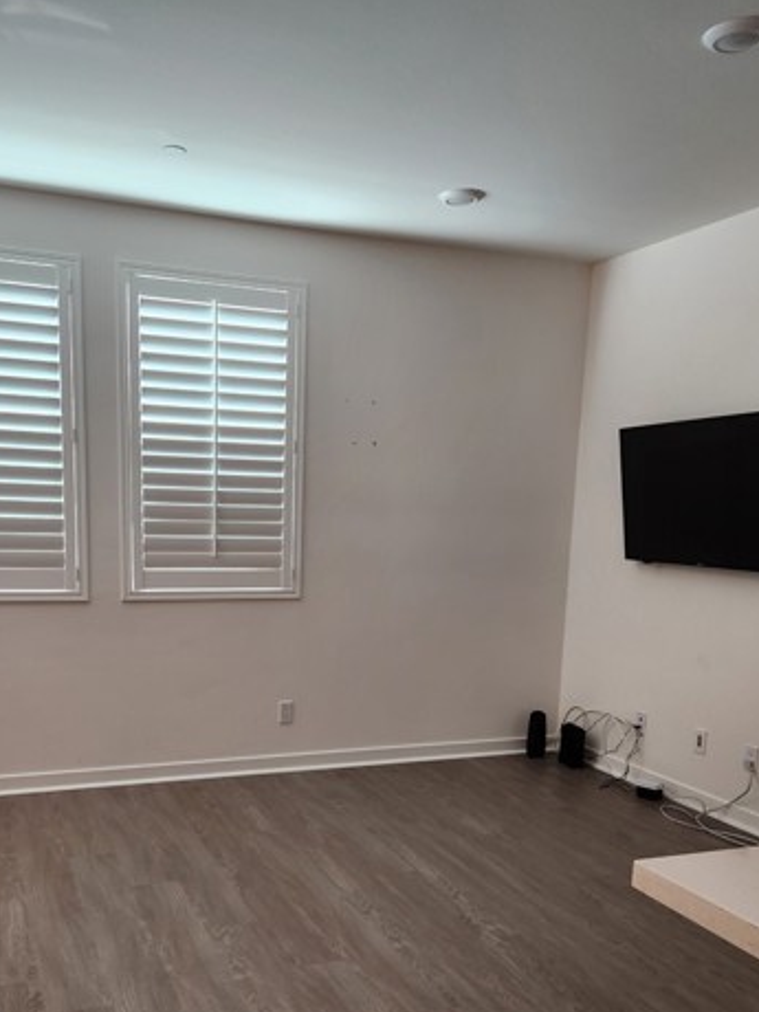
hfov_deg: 44.1
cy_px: 658
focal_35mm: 32
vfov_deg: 55.8
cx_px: 328
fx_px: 936
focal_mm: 5.4
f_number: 1.8
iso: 100
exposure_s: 1/120
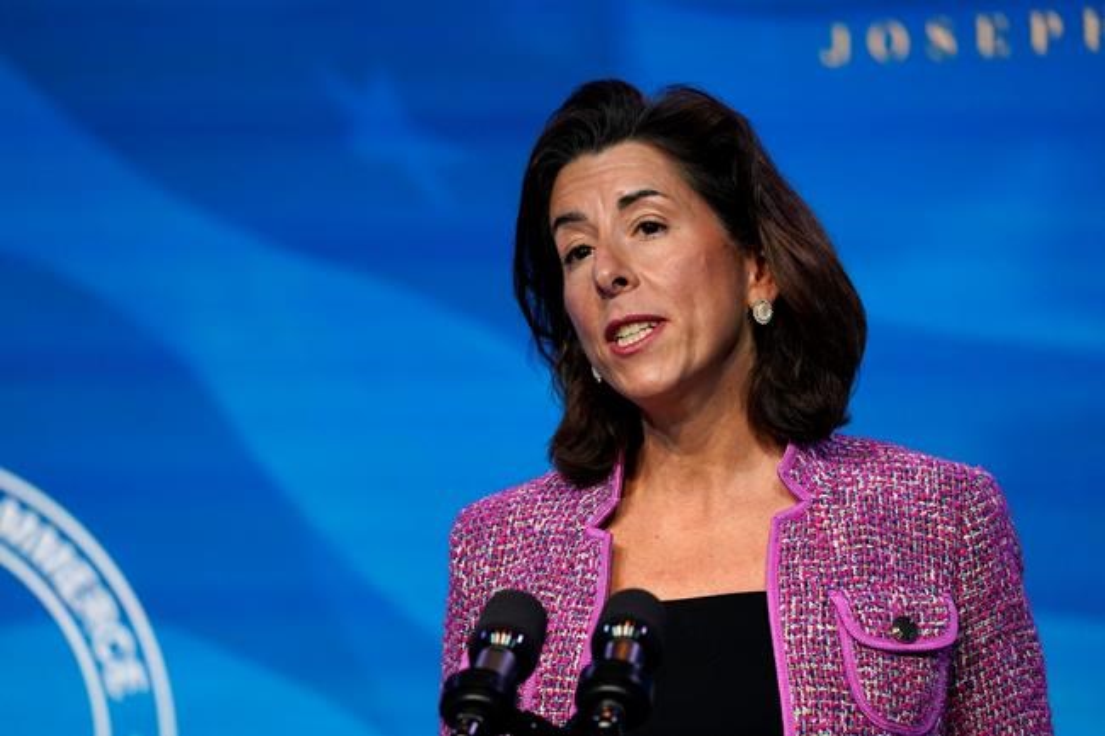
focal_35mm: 400
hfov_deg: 5.2
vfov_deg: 3.4
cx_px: 552
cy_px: 368
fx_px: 12274
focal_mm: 400
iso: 2000
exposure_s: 1/200
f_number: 5.6
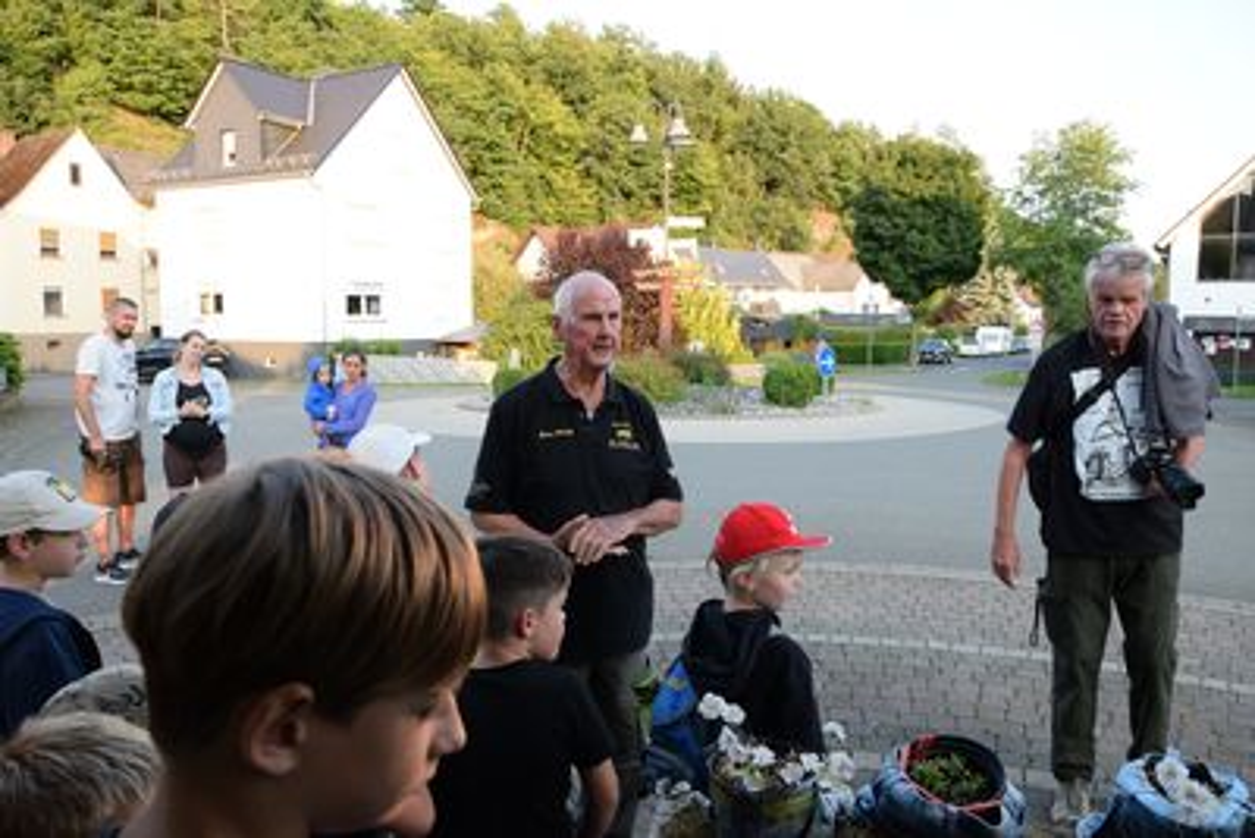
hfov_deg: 67.4
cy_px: 419
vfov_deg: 48.0
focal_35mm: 27
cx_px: 628
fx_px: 942
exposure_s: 1/250
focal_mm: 18
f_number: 8
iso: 800
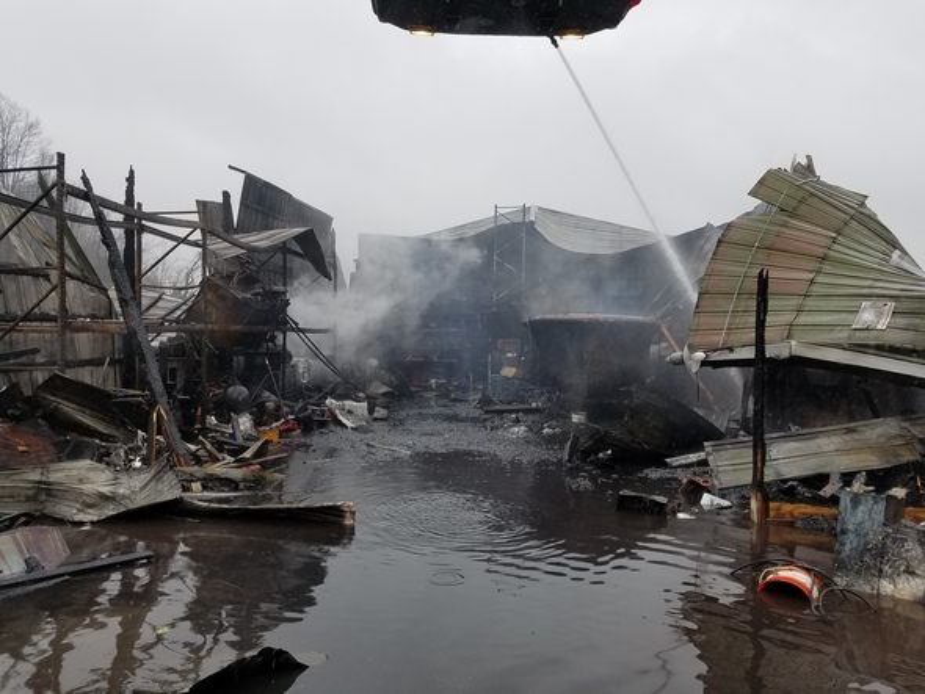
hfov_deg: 67.3
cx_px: 462
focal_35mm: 26
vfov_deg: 53.1
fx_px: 695
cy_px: 347
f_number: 1.7
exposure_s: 1/946
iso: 50
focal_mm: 4.2
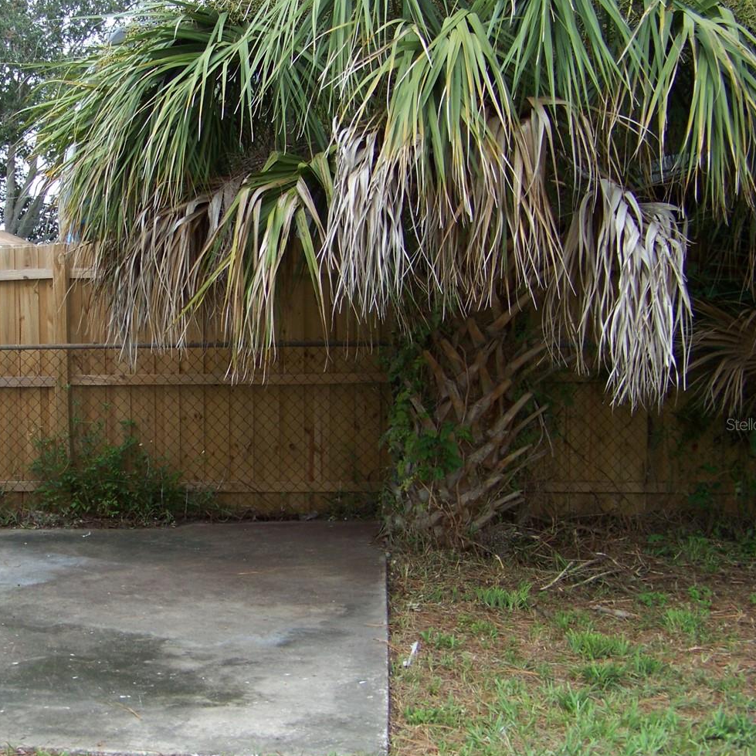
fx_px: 1285
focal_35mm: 52
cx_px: 181
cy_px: 424
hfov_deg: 32.1
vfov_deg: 32.8
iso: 67
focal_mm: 5.85
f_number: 2.8
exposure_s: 1/200
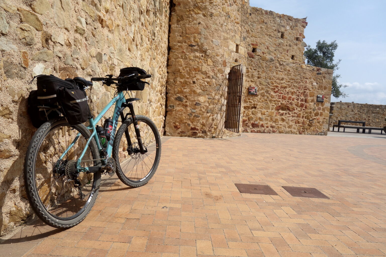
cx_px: 193
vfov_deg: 46.4
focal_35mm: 28
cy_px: 128
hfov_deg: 65.5
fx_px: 300
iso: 125
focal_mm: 10.4
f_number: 6.3
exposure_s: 1/800
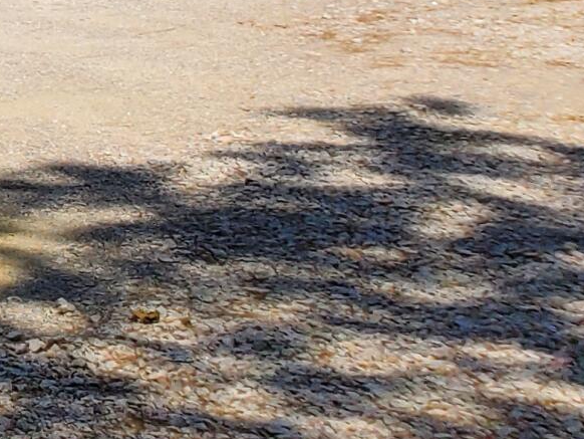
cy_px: -313
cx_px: -878
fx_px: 2262
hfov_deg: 11.7
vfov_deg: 10.5
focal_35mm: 134
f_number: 2.4
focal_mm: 4.3
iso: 50
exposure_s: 1/1423
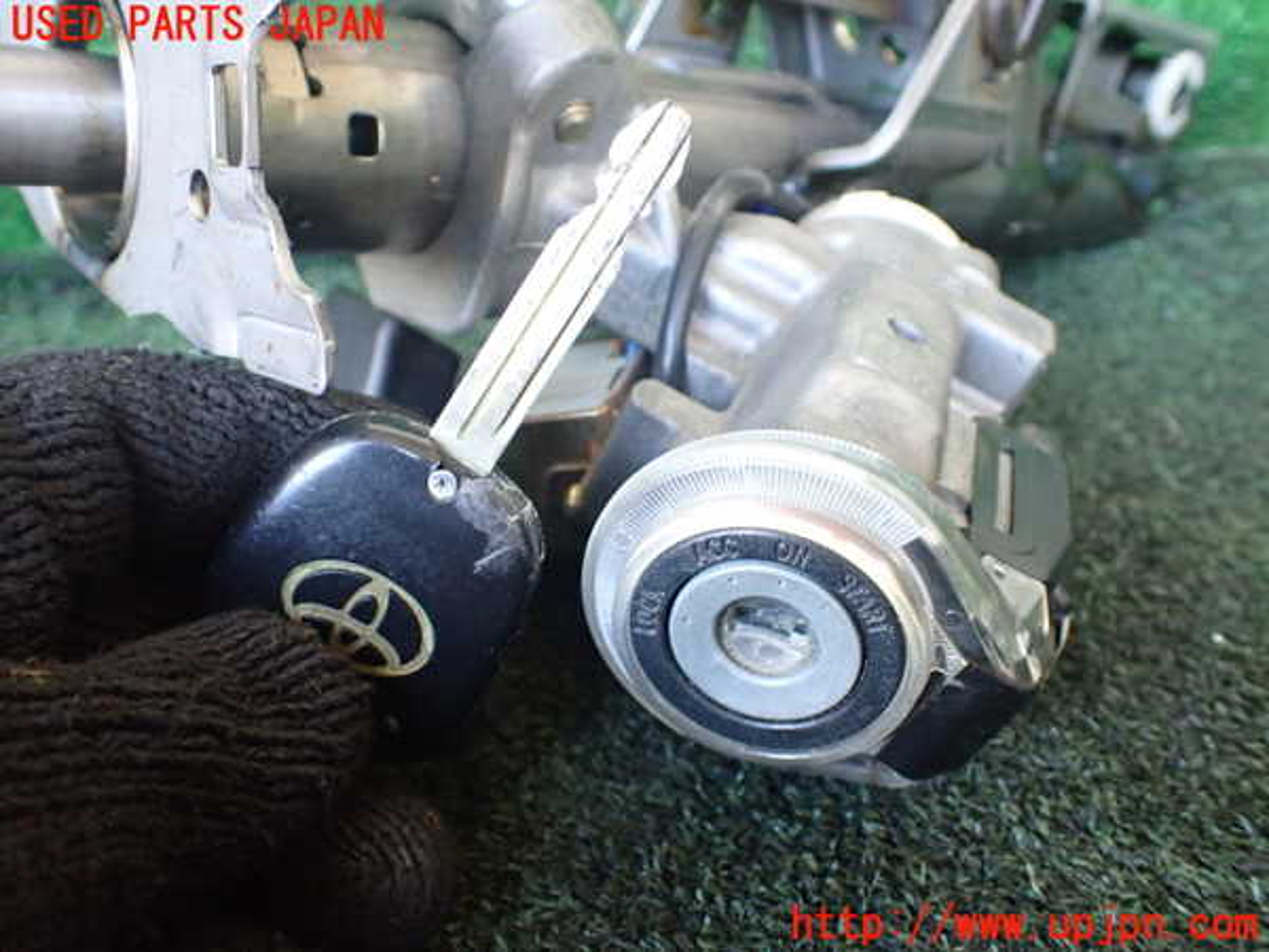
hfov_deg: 60.0
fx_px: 1100
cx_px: 634
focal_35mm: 30
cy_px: 476
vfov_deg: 46.8
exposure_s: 1/60
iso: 800
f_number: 2.3
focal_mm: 5.4
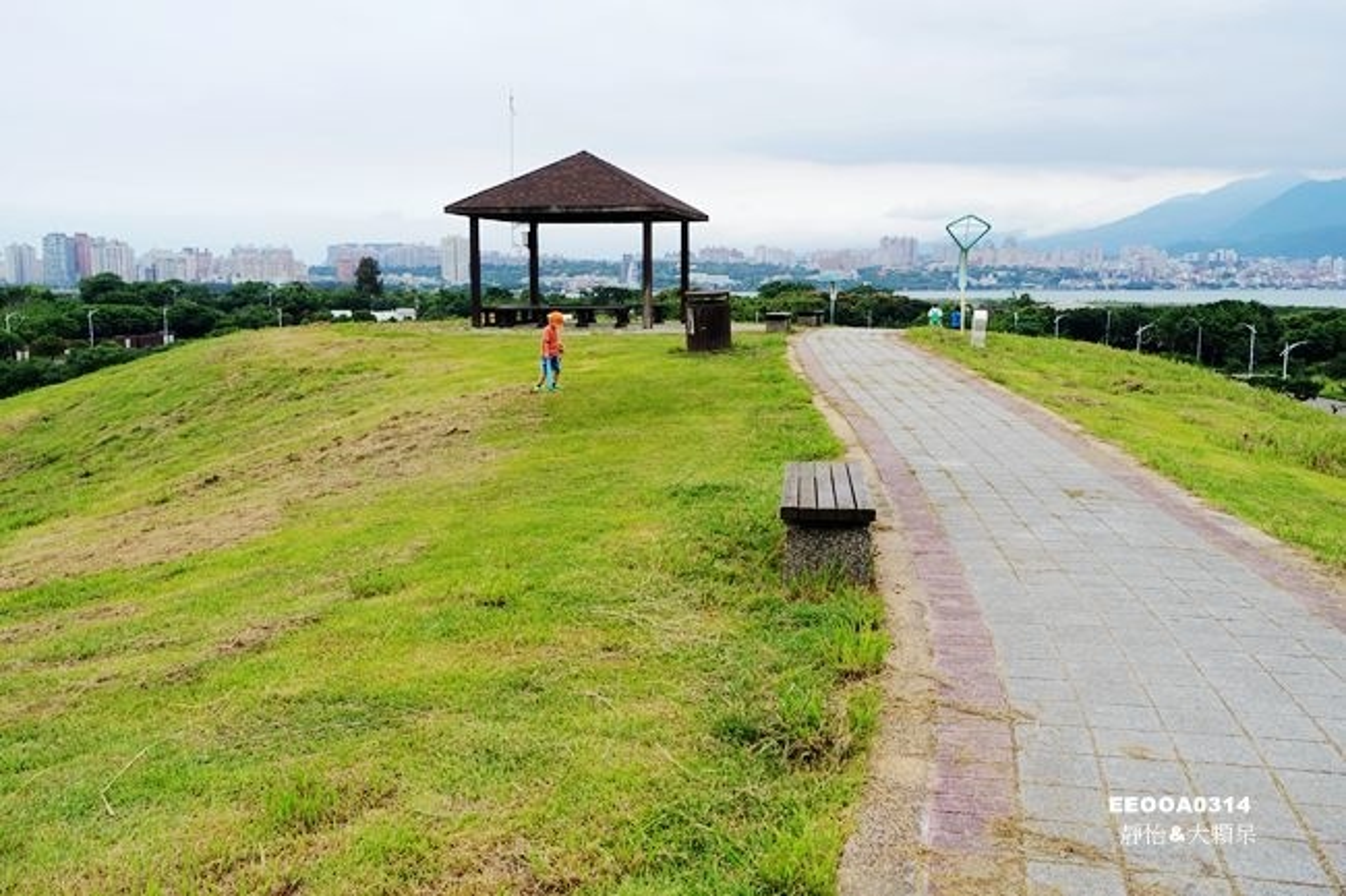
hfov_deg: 60.3
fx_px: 1159
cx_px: 673
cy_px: 448
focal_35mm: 31
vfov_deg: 42.3
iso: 125
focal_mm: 11.45
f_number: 4
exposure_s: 1/125
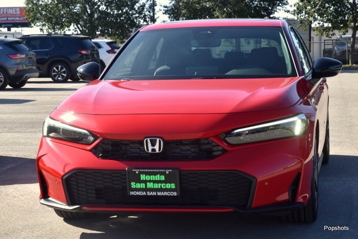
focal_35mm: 82
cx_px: 179
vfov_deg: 16.6
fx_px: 821
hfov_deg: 24.6
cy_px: 120
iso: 200
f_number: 9
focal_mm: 55
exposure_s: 1/320
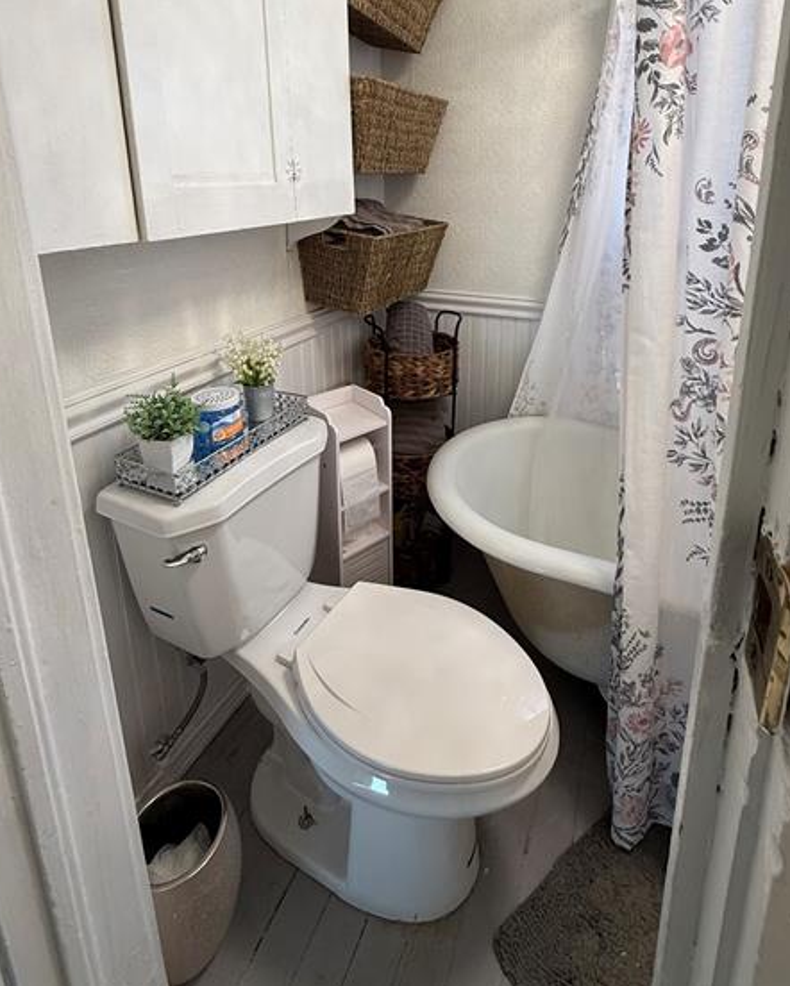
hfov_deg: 70.8
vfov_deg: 79.9
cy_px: 311
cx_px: 428
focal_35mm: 19
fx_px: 555
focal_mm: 2.22
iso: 125
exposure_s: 1/120
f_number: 2.2
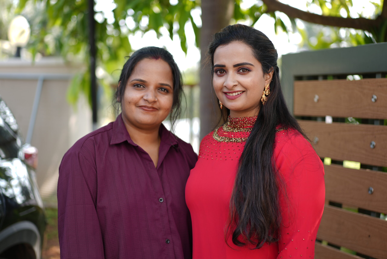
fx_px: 592
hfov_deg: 36.2
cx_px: 194
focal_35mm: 55
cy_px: 130
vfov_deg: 24.7
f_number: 2
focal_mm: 55
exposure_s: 1/250
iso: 50
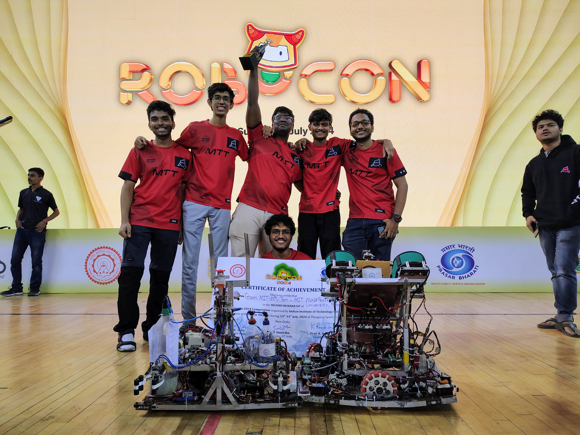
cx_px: 290
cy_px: 218
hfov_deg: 71.6
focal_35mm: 24
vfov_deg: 56.8
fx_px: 402
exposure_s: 1/100
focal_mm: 5.56
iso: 544
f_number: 1.8
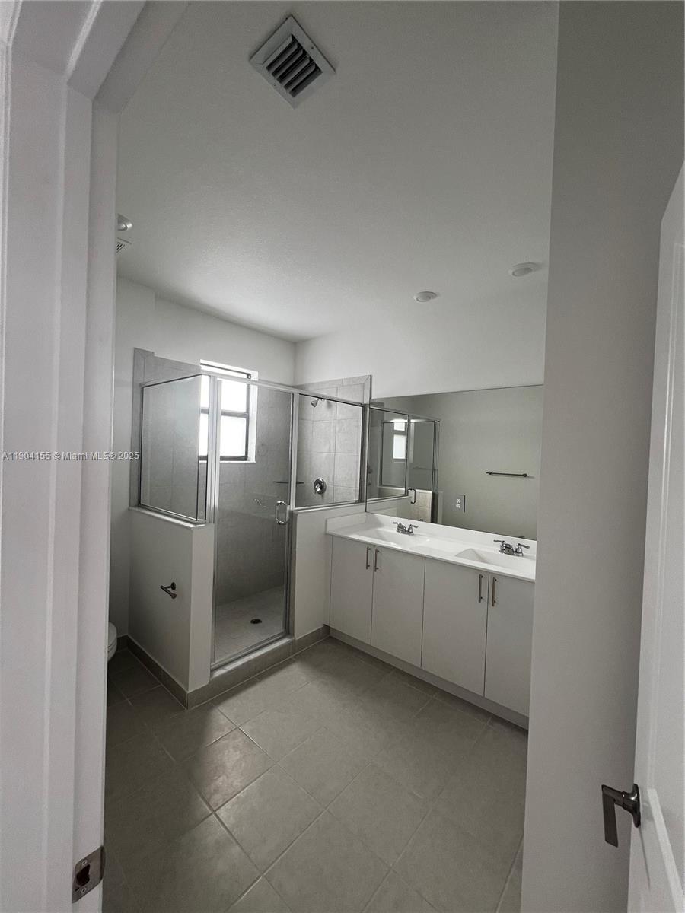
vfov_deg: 106.2
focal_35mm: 13
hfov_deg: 89.9
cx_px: 342
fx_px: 343
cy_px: 456
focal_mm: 1.57
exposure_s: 1/99
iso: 64
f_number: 1.8
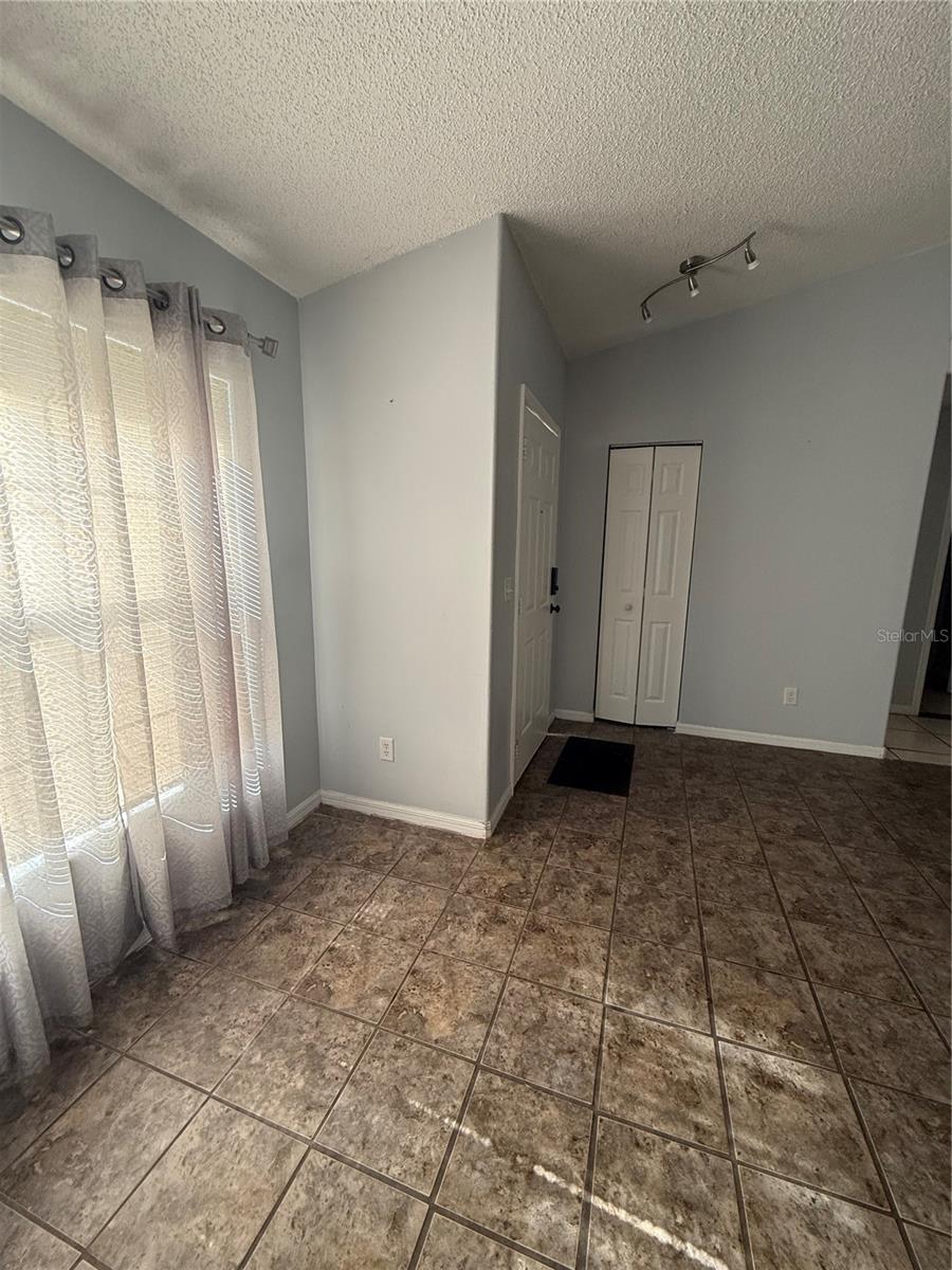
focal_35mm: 14
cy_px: 635
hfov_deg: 85.7
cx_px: 476
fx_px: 513
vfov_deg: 102.1
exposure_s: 1/99
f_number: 2.2
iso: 200
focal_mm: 2.22
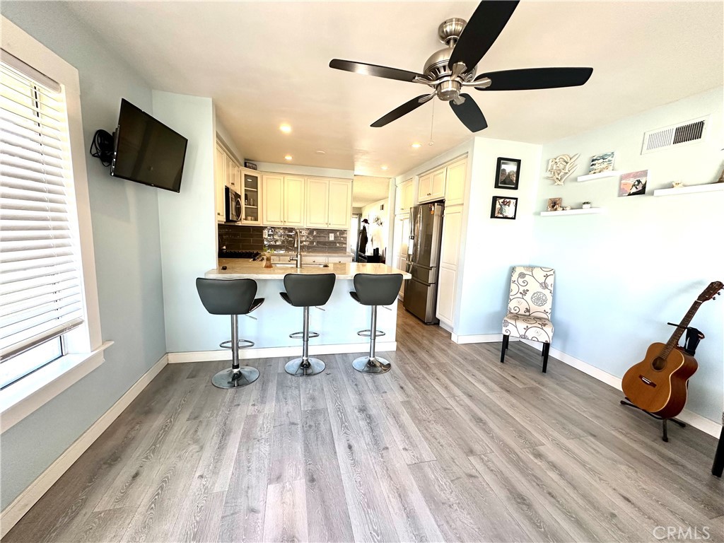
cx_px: 362
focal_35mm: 14
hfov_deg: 102.1
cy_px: 272
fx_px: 293
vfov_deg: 85.7
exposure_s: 1/100
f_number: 2.2
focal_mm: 2.22
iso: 160
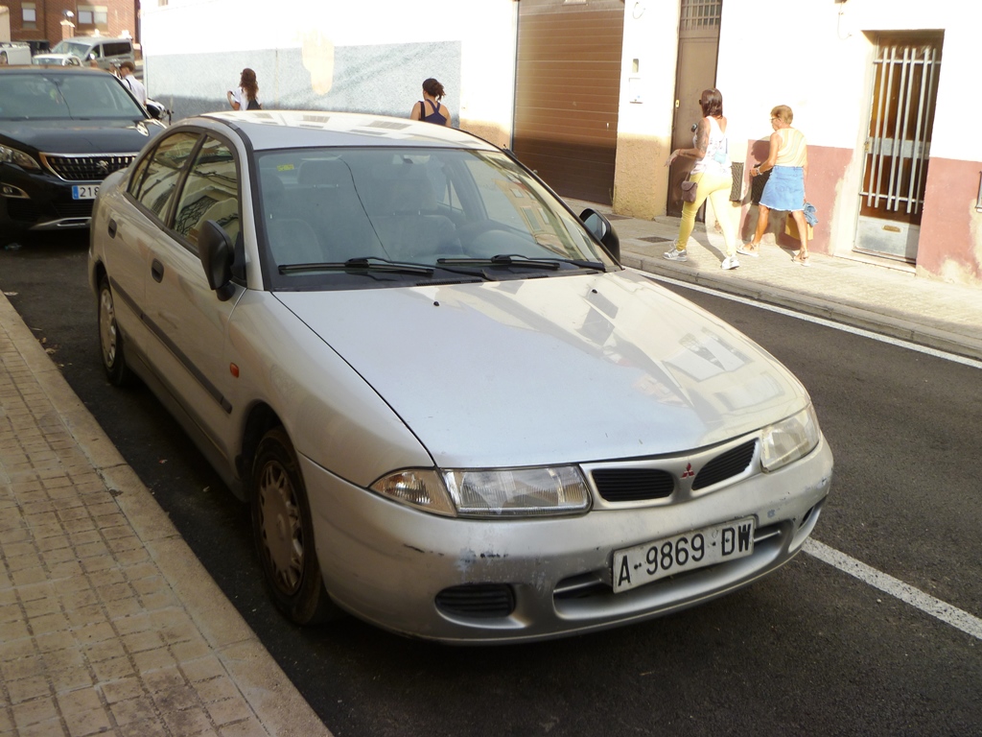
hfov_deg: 56.8
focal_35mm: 32
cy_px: 368
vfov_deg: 44.2
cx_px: 491
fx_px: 908
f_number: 3.5
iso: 80
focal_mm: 5.7
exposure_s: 1/320
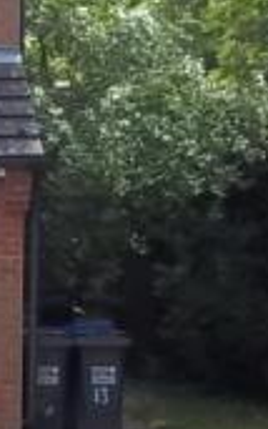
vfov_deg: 16.9
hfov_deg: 10.2
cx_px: -185
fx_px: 1436
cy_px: 176
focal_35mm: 123
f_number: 3.1
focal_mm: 6.5
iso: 80
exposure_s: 1/400
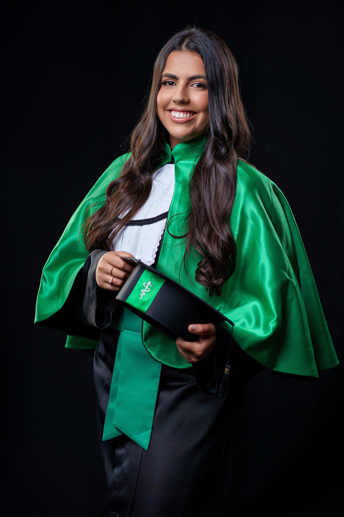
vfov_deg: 23.9
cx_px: 172
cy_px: 258
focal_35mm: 85
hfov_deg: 16.1
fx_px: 1218
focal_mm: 85
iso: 320
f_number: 3.2
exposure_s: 1/125
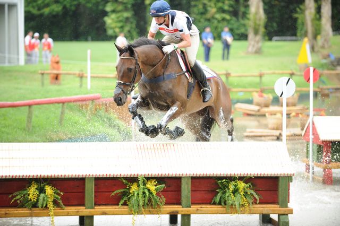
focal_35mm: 150
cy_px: 113
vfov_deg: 9.1
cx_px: 170
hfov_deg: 13.7
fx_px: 1416
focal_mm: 150
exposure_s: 1/640
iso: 500
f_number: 2.8
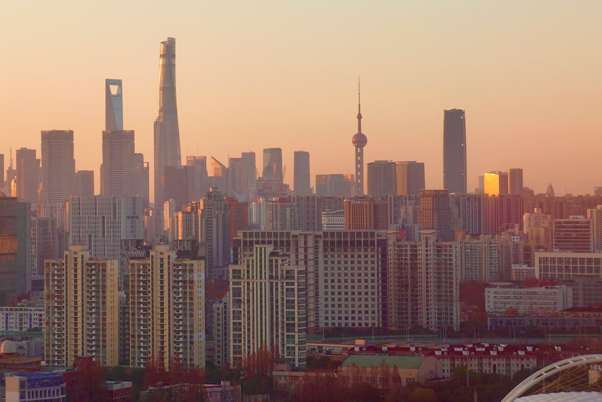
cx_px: 168
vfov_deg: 10.1
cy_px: 147
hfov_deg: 15.0
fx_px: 2271
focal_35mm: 136
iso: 200
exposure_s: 1/100
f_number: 5.6
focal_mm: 55
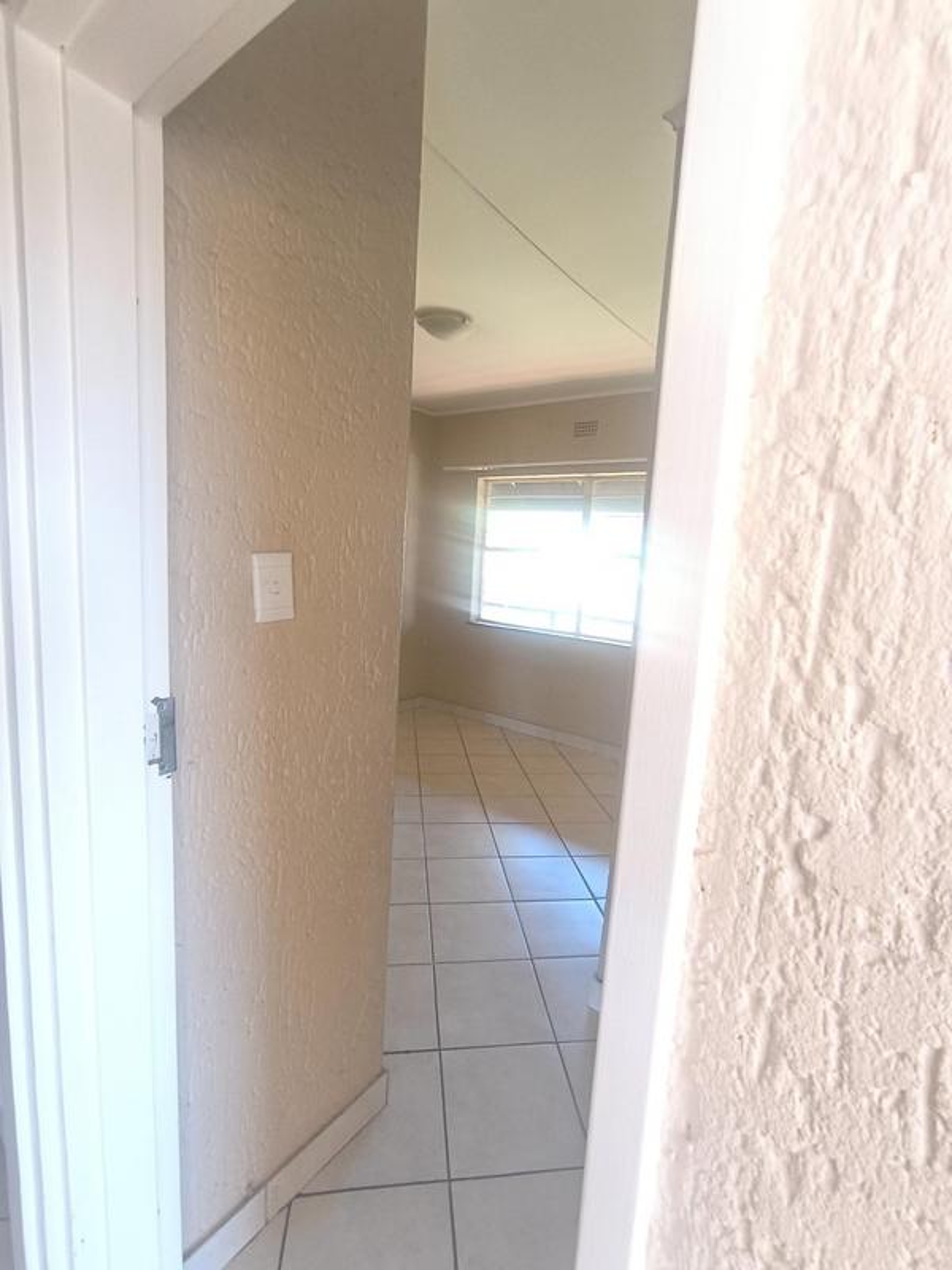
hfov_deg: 78.1
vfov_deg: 94.5
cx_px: 476
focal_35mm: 16
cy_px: 635
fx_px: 587
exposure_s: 1/50
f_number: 2.2
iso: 250
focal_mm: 1.65
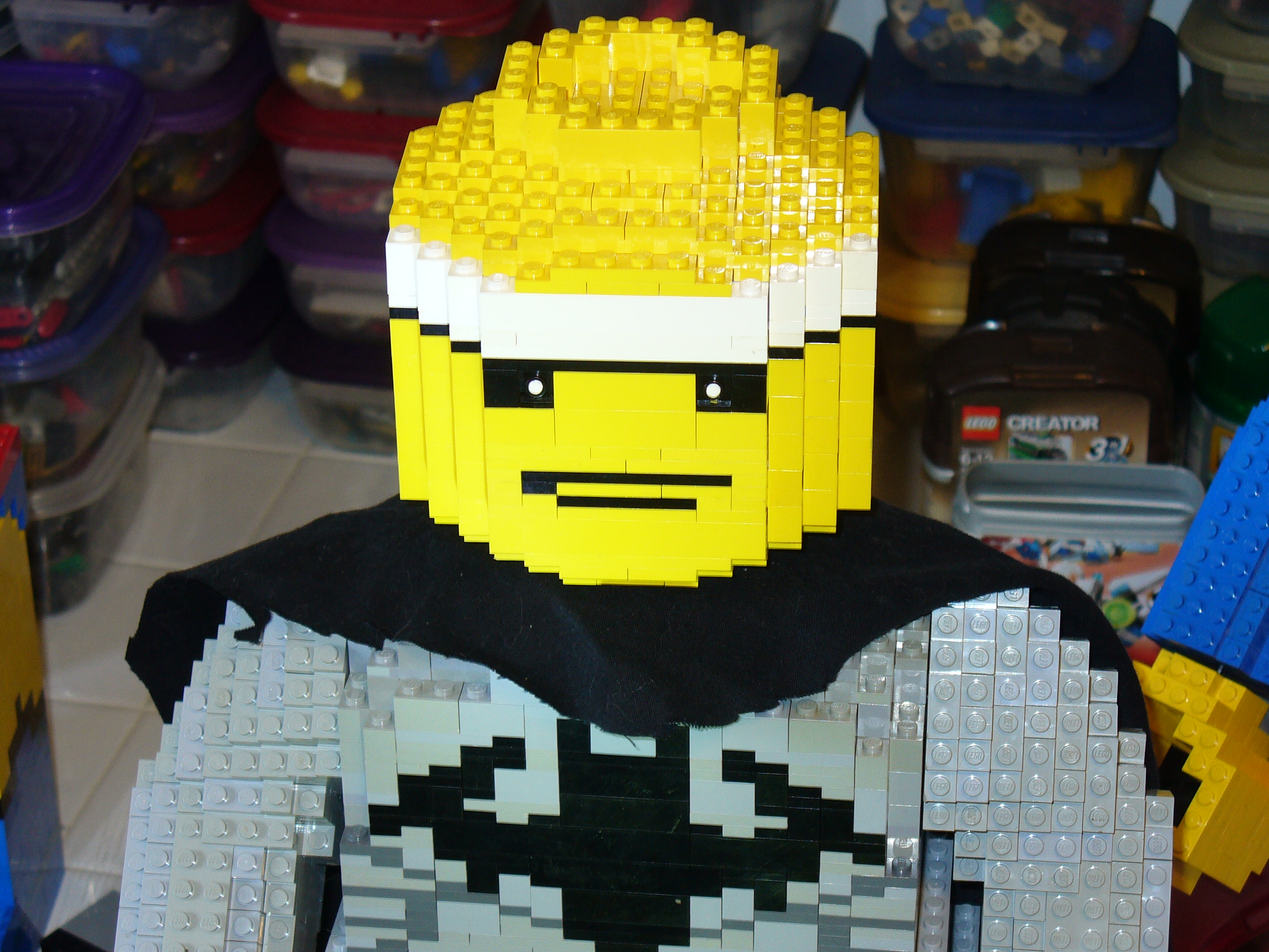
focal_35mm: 88
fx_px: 3226
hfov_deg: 22.3
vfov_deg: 16.8
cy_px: 476
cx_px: 634
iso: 100
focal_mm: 14.5
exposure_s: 1/30
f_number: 3.4
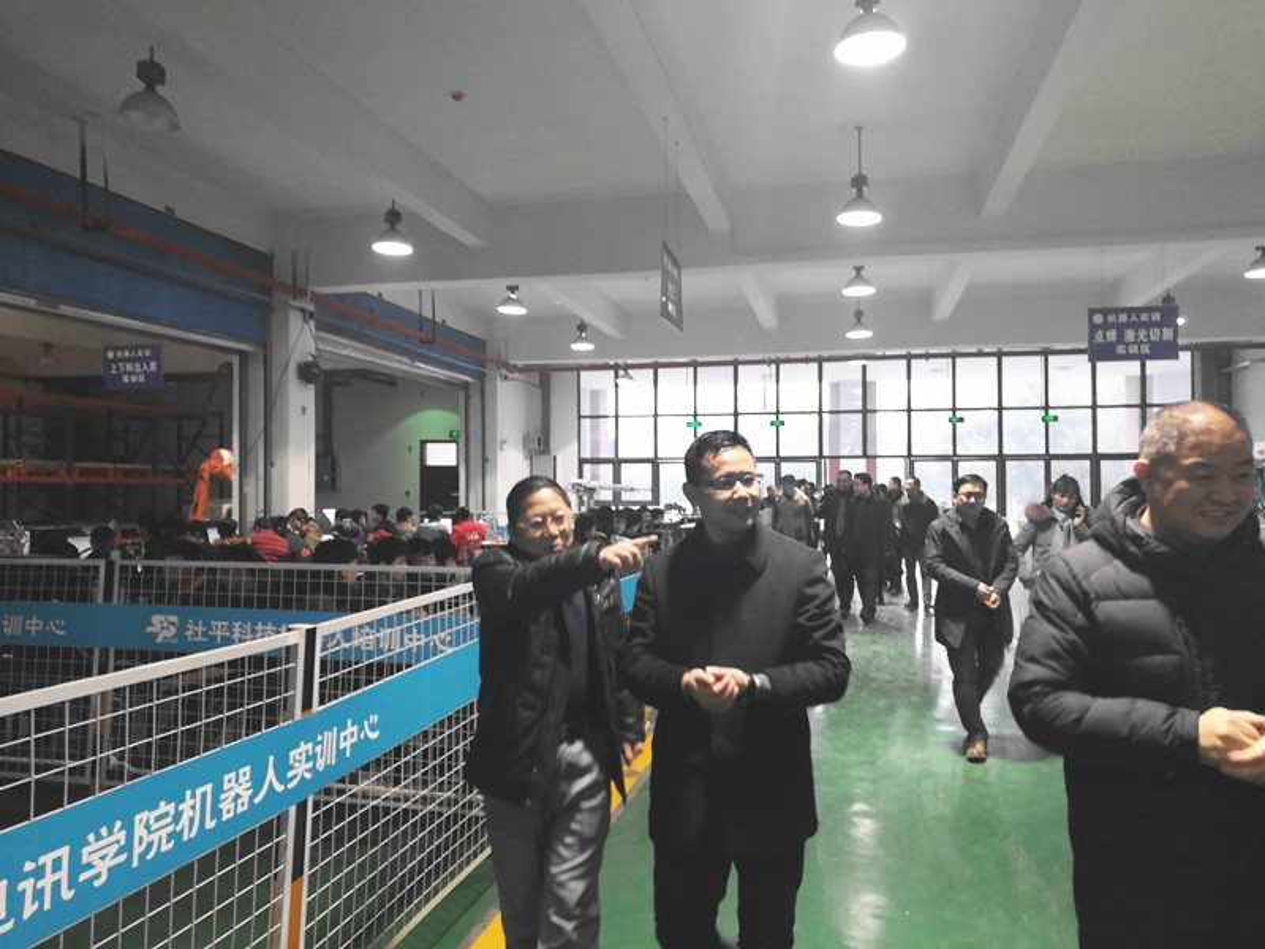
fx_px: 950
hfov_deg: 67.3
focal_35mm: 26
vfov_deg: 53.1
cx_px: 632
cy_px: 474
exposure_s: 1/33.3
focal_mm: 3.83
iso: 250
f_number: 2.2
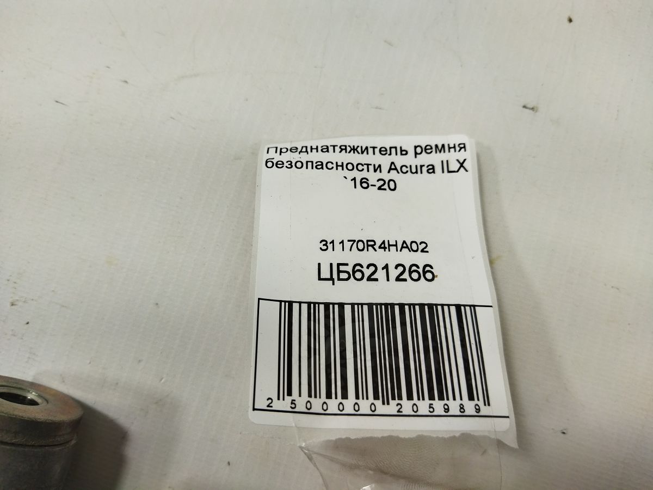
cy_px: 245
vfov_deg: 51.4
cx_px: 326
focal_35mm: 27
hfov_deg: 65.3
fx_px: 509
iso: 99
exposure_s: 1/260
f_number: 1.79
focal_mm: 4.71
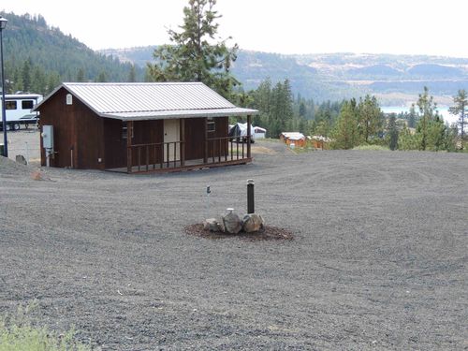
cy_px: 176
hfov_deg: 32.2
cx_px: 234
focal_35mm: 60
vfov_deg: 24.4
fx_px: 811
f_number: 3.7
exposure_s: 1/160
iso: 100
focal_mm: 10.7
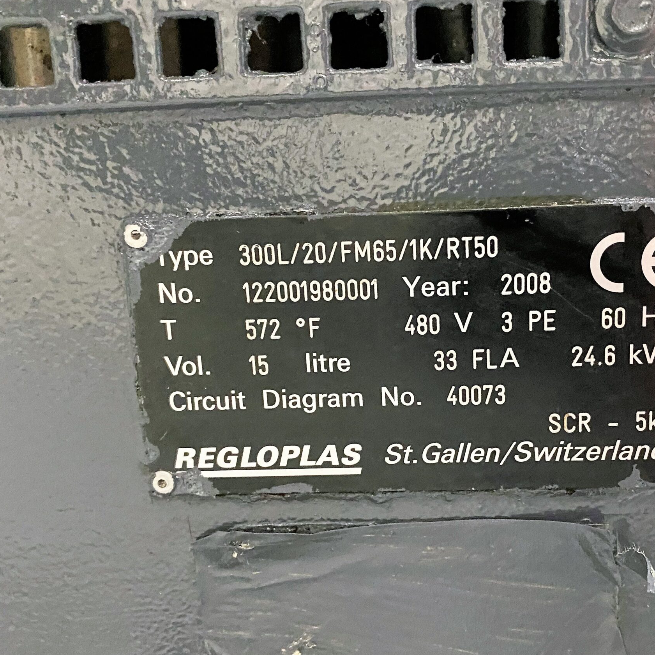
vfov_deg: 47.1
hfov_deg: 46.9
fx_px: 749
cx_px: 404
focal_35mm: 35
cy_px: 372
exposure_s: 1/30
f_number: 1.8
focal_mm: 4.25
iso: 1000
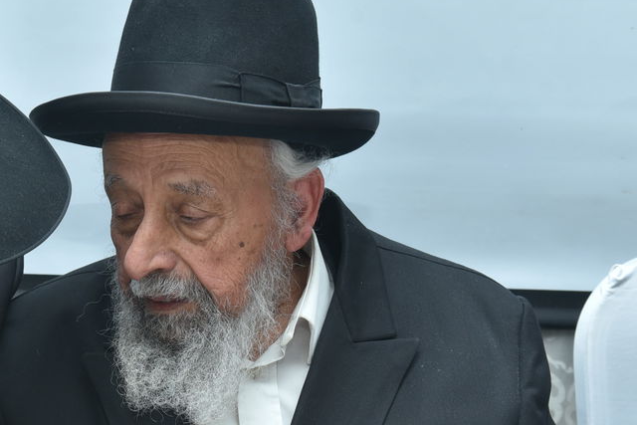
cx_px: -20
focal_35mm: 105
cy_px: 276
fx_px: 1858
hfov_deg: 18.9
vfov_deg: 13.0
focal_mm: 48
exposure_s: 1/125
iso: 400
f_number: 6.3
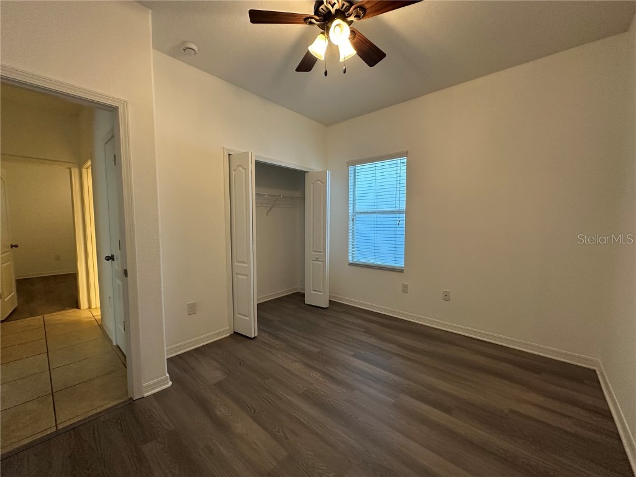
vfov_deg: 85.7
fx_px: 257
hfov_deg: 102.1
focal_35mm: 14
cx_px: 318
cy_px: 238
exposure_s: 1/120
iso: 200
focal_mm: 2.22
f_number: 2.2
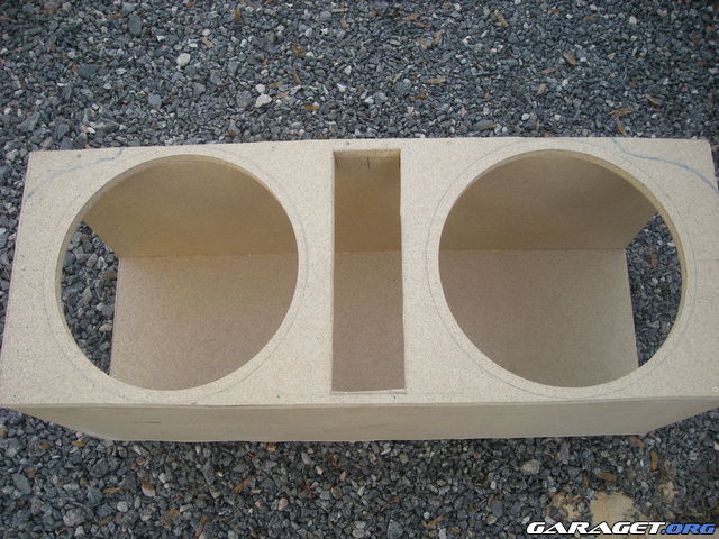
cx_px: 360
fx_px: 727
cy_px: 270
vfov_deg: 40.7
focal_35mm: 35
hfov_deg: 52.6
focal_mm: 5.7
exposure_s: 1/214
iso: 50
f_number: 2.8
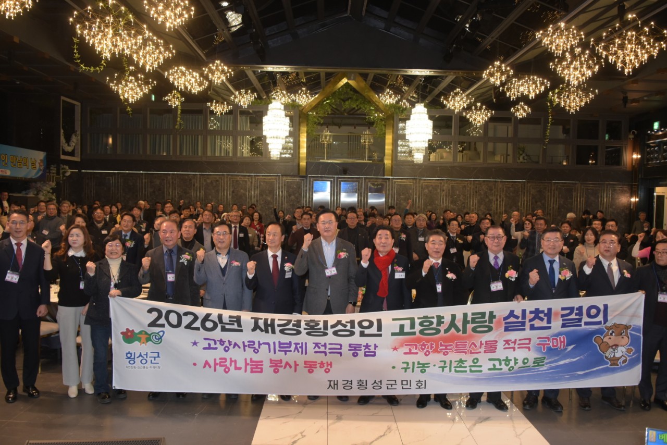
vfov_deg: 46.4
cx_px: 334
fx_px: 519
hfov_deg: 65.5
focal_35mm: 28
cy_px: 222
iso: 2200
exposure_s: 1/125
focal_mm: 28
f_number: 5.6
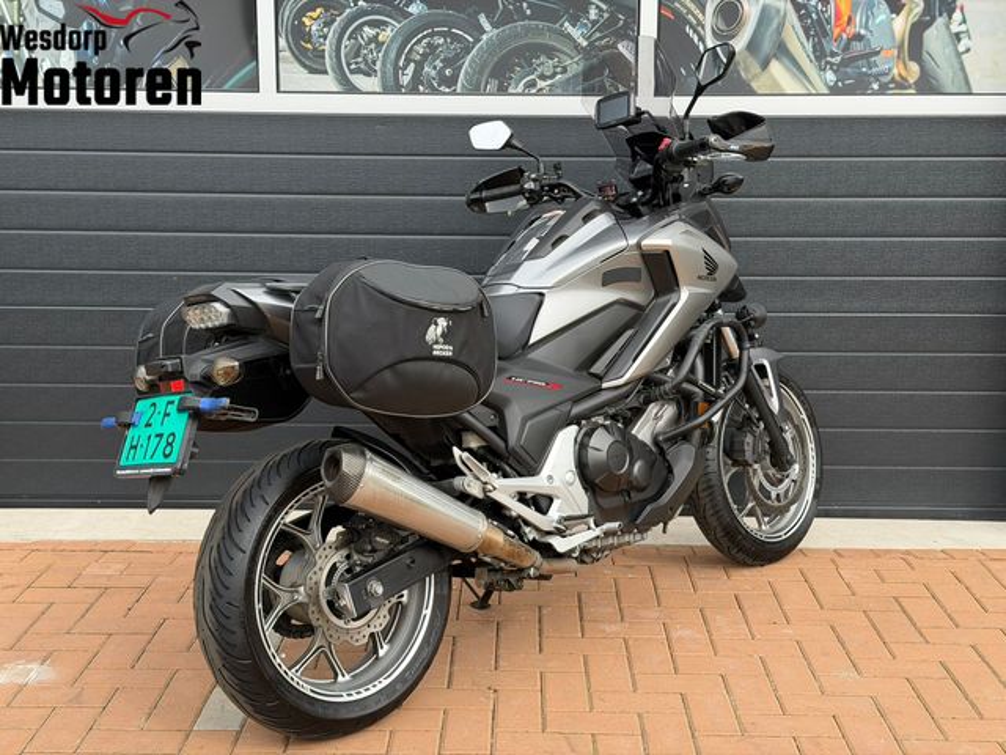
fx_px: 1395
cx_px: 503
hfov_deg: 39.7
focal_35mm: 48
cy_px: 378
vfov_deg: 30.3
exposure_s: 1/855
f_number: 1.78
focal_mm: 6.76
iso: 64
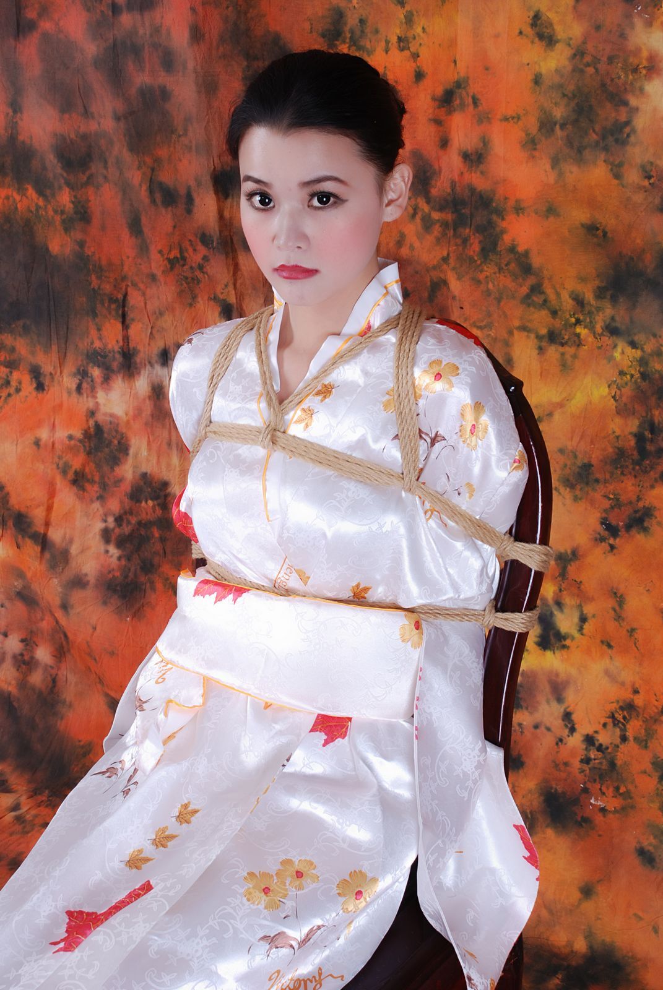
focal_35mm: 60
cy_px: 495
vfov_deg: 33.4
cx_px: 332
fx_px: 1653
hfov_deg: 22.7
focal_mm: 40
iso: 100
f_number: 11
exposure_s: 1/8
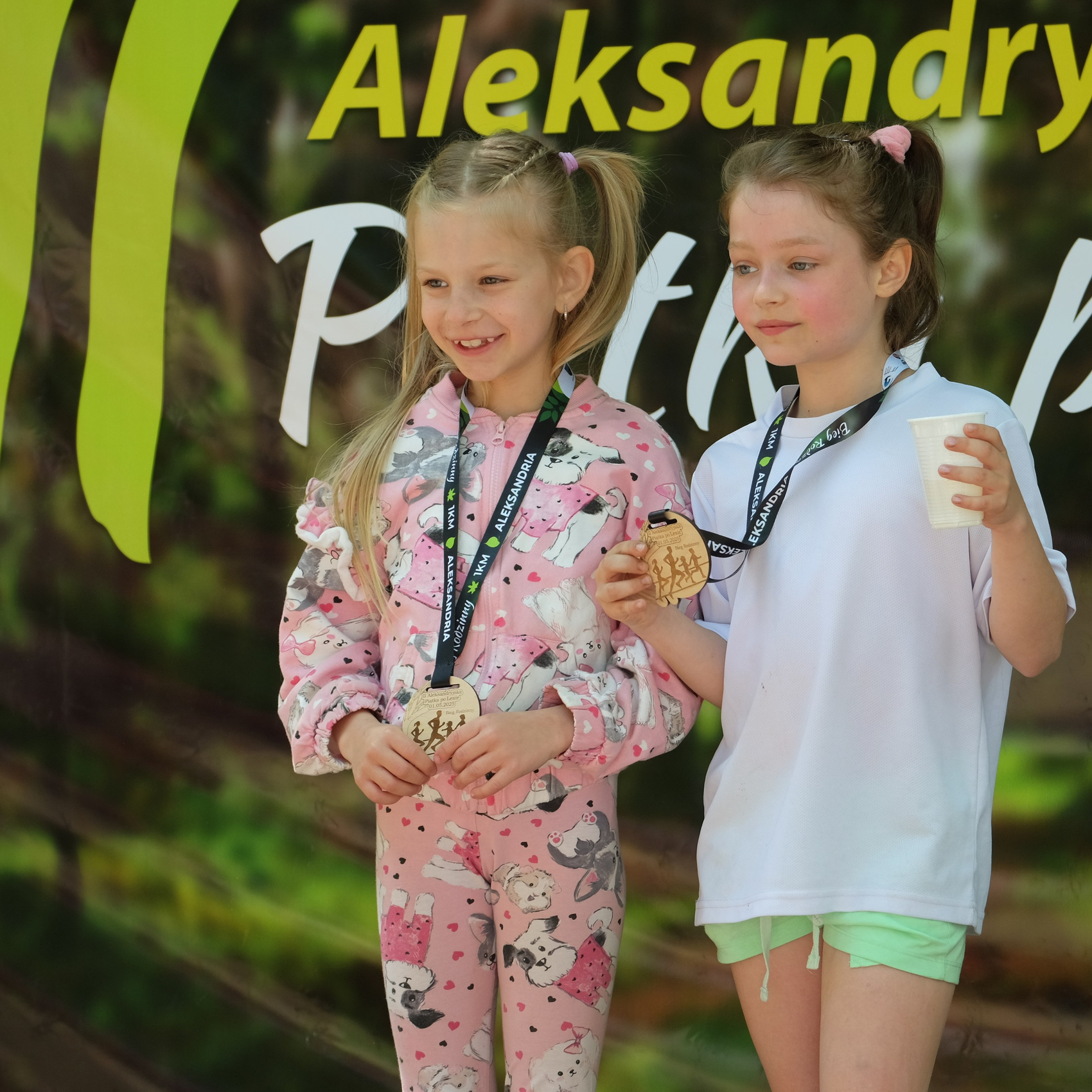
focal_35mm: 206
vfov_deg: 8.5
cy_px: 547
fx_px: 7352
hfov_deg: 8.5
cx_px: 674
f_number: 4.6
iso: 200
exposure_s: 1/140
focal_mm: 107.4
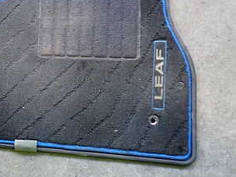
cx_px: -8
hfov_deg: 33.2
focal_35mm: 52
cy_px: 63
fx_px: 355
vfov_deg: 27.9
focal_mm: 4.5
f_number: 2
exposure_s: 1/30
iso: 250
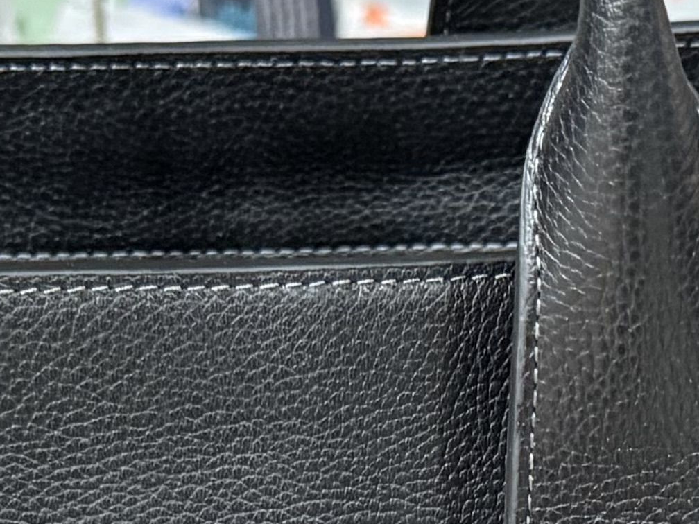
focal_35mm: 136
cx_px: 322
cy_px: 727
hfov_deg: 14.5
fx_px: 2746
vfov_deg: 10.6
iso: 800
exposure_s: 1/40
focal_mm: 6.76
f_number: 1.78
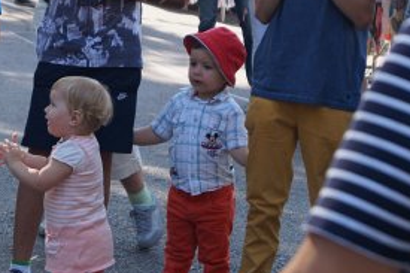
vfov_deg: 7.1
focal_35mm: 192
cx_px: 104
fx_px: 2187
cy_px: 15
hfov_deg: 10.7
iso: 160
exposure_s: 1/160
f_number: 5.6
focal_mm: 55
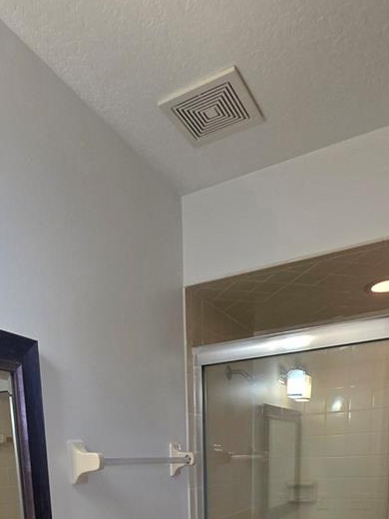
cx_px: 154
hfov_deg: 46.5
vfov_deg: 44.0
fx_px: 450
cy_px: 587
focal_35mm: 30
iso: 80
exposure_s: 1/60.2
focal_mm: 2.2
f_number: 1.9
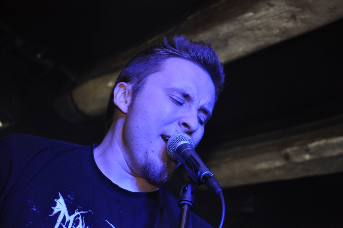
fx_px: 885
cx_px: 172
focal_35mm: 93
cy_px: 114
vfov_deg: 14.7
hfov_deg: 21.9
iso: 2000
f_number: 5.3
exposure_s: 1/250
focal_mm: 62
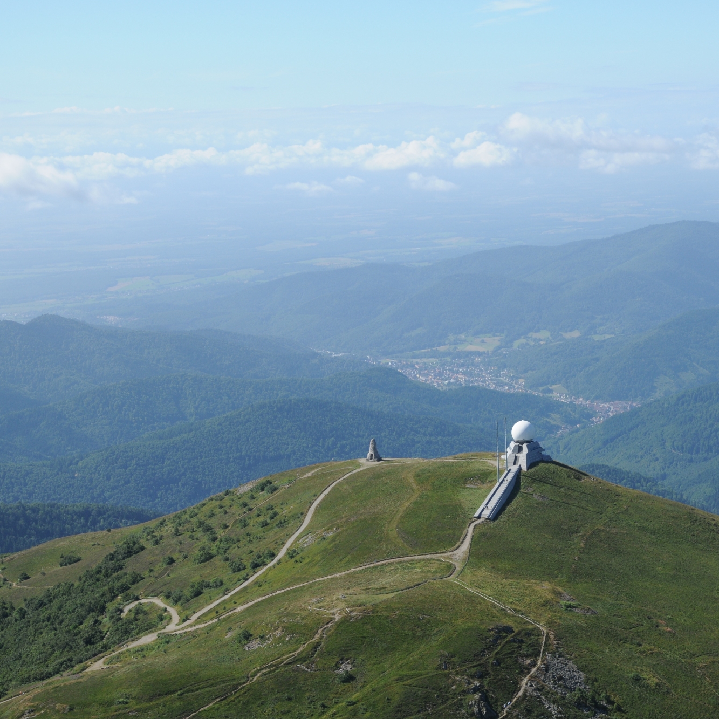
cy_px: 359
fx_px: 1809
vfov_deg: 22.5
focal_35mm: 77
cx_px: 495
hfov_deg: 22.4
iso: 200
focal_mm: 40
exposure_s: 1/500
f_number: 8
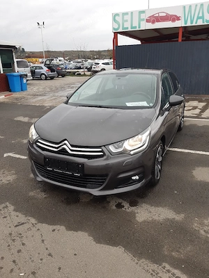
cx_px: 104
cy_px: 139
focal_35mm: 26
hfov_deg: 53.1
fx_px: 209
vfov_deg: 67.3
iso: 40
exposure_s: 1/476
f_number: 1.7
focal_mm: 3.92
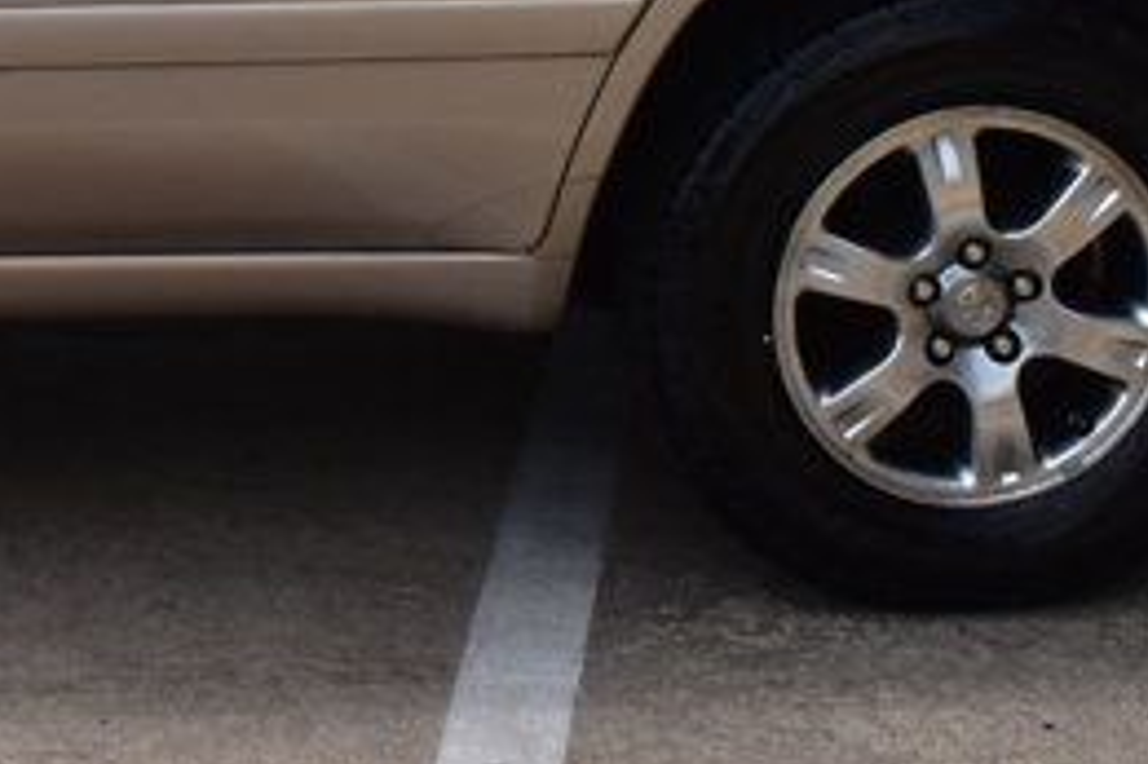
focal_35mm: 118
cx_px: -190
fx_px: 3760
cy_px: -459
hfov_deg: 16.7
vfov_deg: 11.1
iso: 320
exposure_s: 1/500
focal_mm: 20
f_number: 11
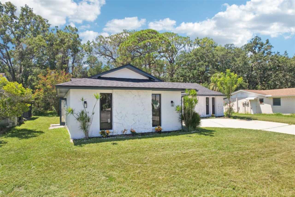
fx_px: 180
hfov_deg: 78.6
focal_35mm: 22
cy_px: 98
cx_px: 148
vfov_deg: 57.2
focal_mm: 8.38
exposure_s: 1/1000
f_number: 2.8
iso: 400
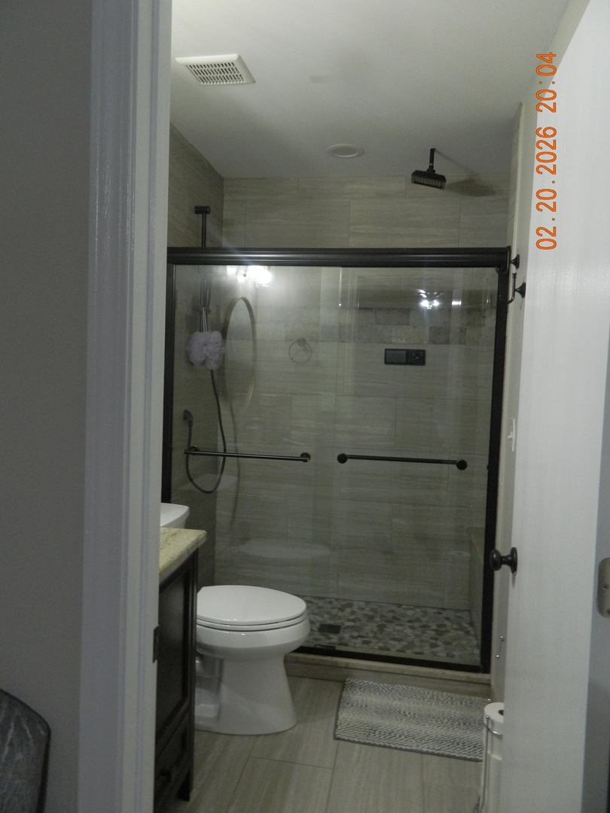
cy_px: 406
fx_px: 587
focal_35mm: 25
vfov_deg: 69.4
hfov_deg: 54.9
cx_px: 305
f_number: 3.1
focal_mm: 4.5
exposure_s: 1/30
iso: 320
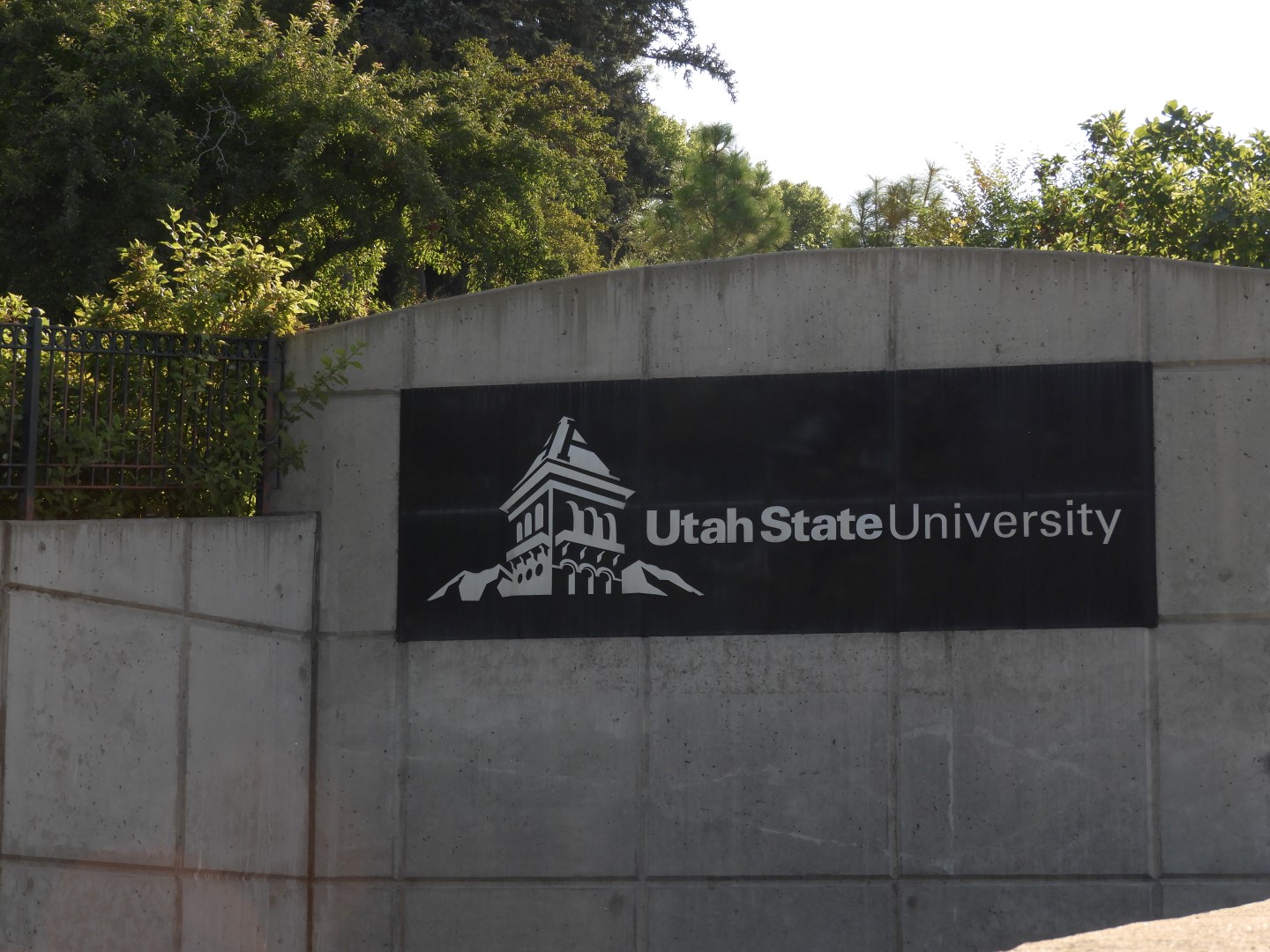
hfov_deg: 20.7
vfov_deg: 15.6
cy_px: 476
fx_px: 3485
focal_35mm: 95
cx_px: 635
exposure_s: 1/400
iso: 100
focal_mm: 17
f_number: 4.8
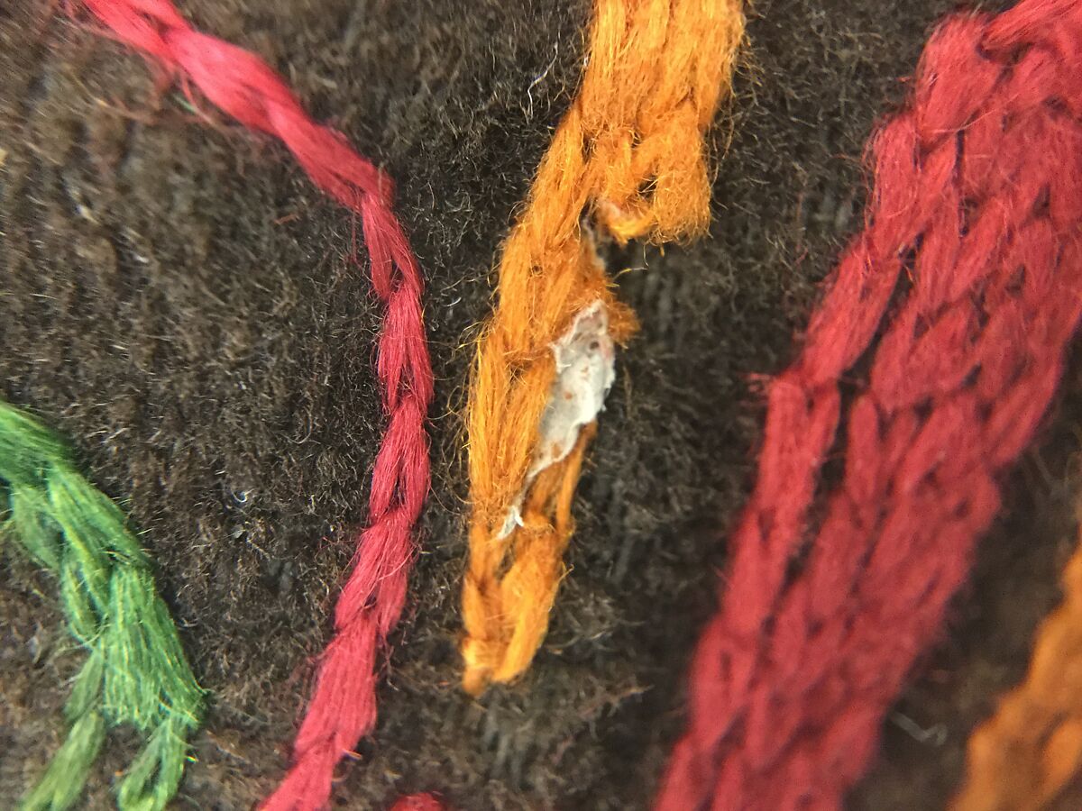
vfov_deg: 45.4
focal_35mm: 31
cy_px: 406
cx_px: 541
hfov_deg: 58.4
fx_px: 969
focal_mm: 3.3
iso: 200
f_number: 2.4
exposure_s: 1/15
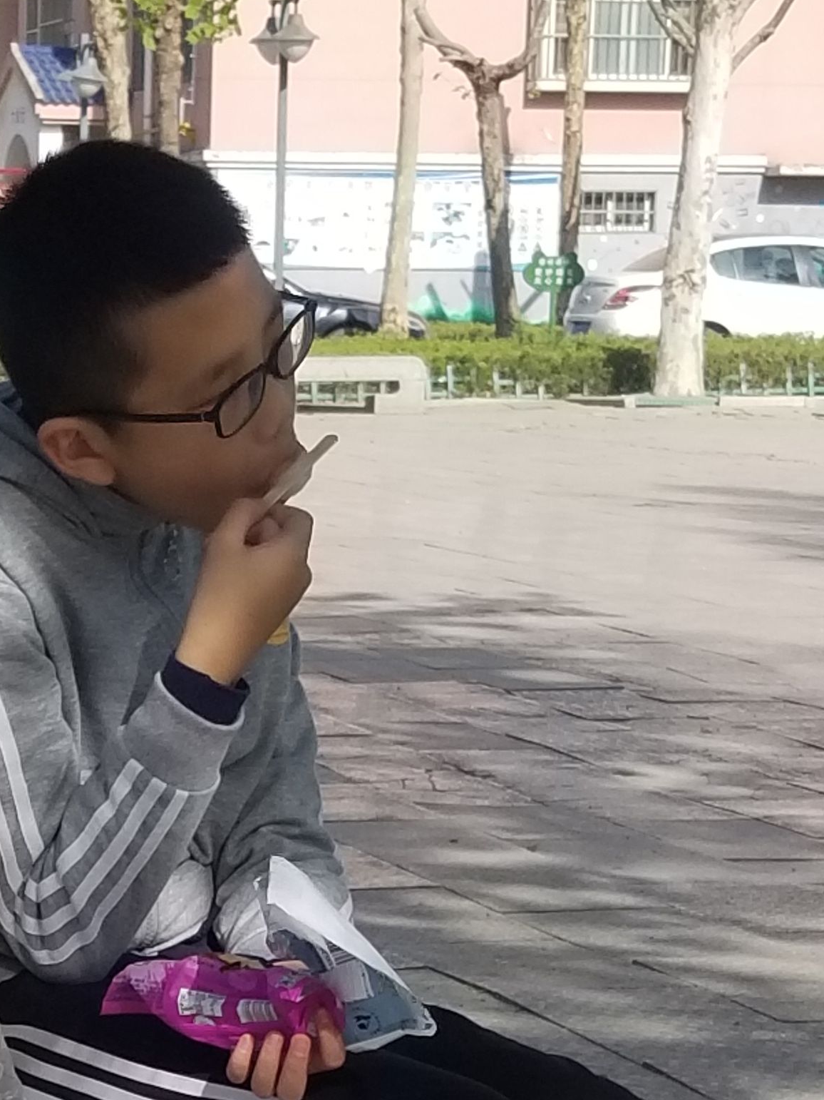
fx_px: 2159
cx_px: -58
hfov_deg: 20.7
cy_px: 1318
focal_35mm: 68
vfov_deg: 25.6
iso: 50
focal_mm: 4.25
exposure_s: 1/2000
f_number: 1.7
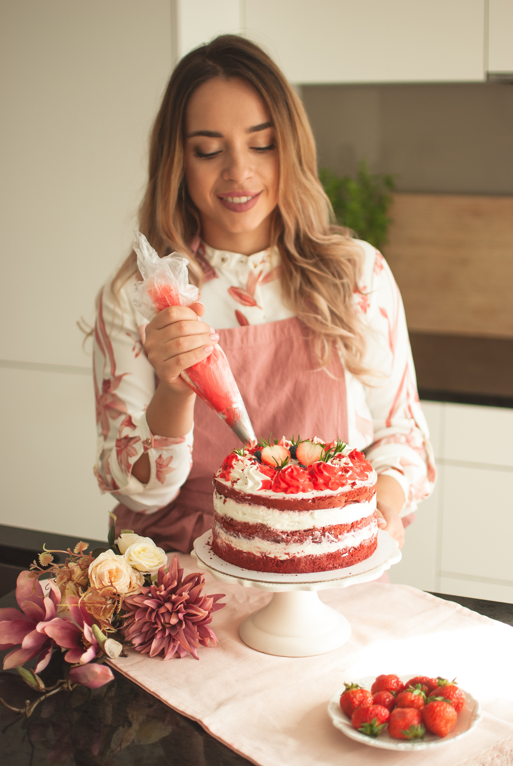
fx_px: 1119
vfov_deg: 37.8
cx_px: 256
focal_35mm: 52
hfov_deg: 25.8
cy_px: 383
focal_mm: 35
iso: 100
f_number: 1.8
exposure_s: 1/320
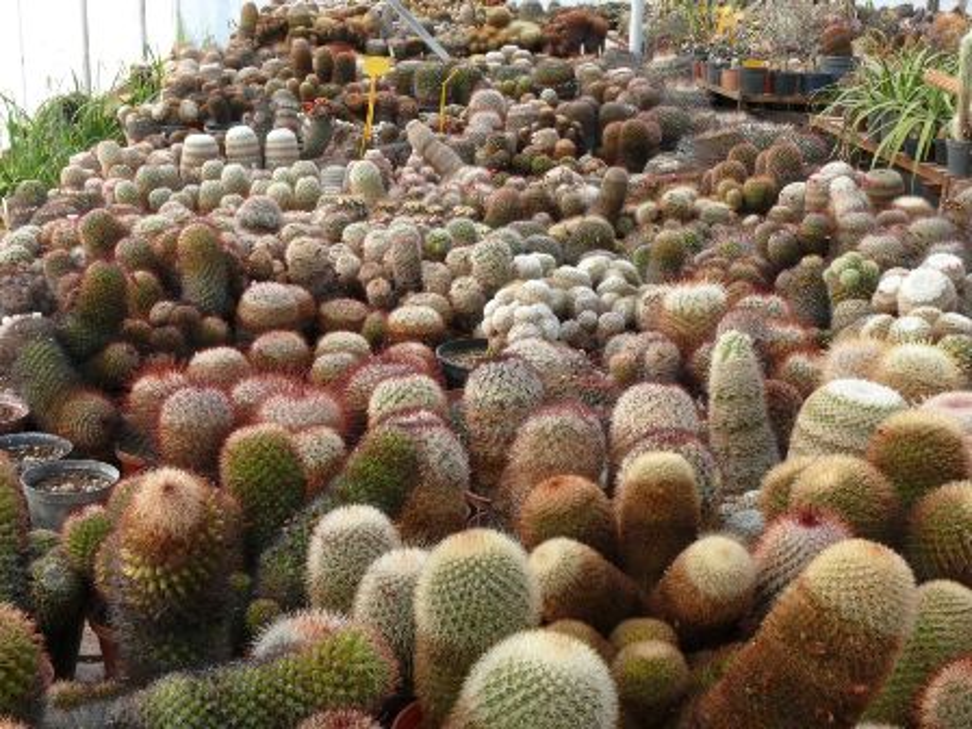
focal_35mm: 48
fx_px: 1348
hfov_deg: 39.7
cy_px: 364
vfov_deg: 30.3
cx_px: 486
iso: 100
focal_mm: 10.2
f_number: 10
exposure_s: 1/50
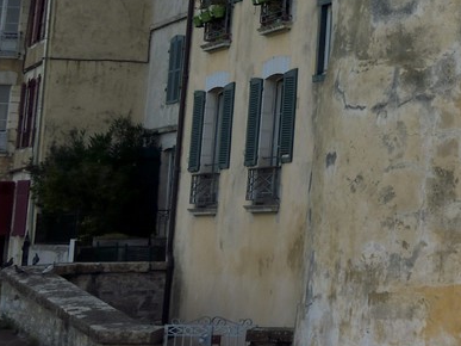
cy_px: -116
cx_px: 940
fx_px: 1691
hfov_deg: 13.3
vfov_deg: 11.3
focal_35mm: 127
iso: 200
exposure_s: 1/250
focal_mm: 32
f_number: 14
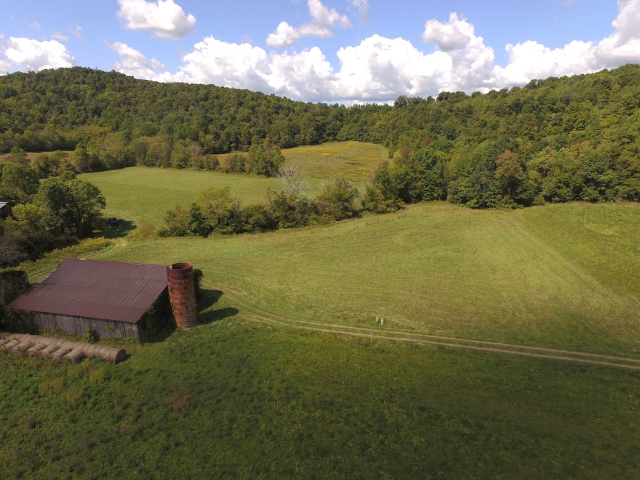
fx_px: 370
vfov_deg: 66.0
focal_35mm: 20
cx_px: 320
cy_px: 240
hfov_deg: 81.7
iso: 100
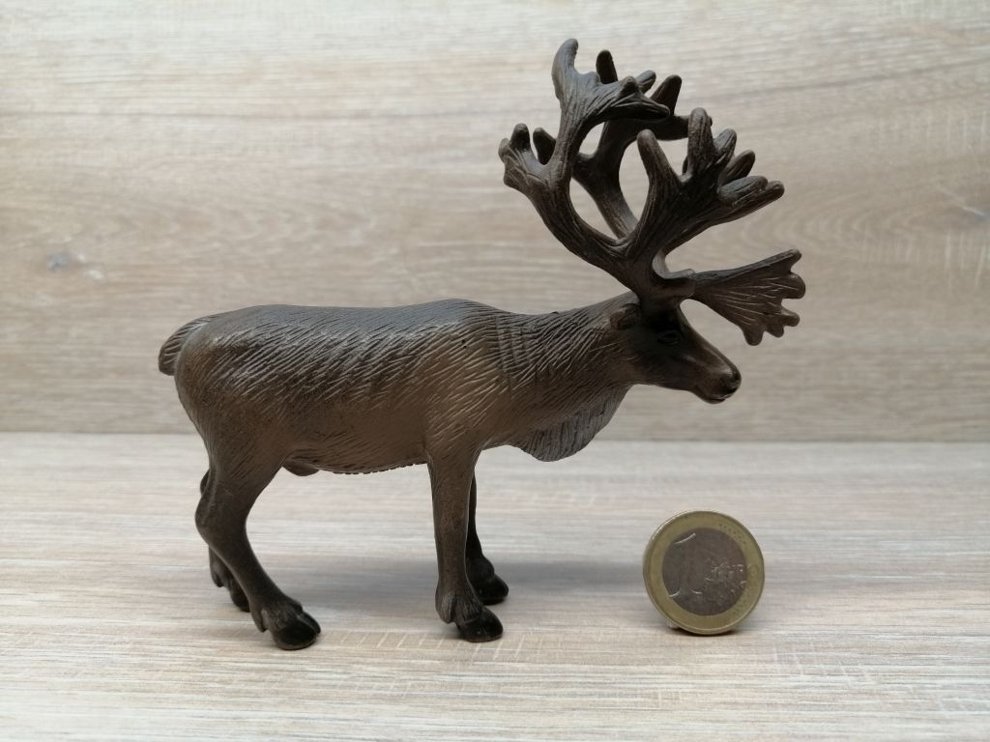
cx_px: 495
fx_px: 772
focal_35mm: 27
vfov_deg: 51.4
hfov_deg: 65.3
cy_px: 371
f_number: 1.8
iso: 50
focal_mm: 3.95
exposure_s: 1/50
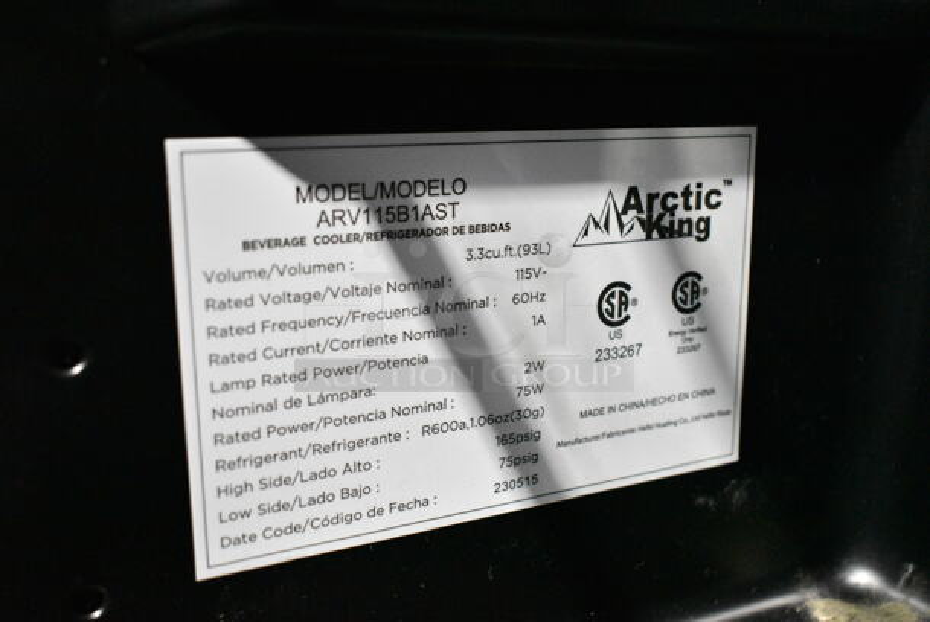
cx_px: 465
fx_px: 970
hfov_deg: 51.2
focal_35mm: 38
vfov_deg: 35.6
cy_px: 311
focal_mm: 25
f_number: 5
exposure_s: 1/100
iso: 6400
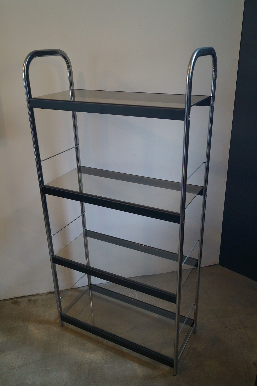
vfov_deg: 62.0
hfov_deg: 43.5
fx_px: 322
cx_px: 128
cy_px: 193
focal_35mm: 30
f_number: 4
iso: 640
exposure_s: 1/60
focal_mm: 20
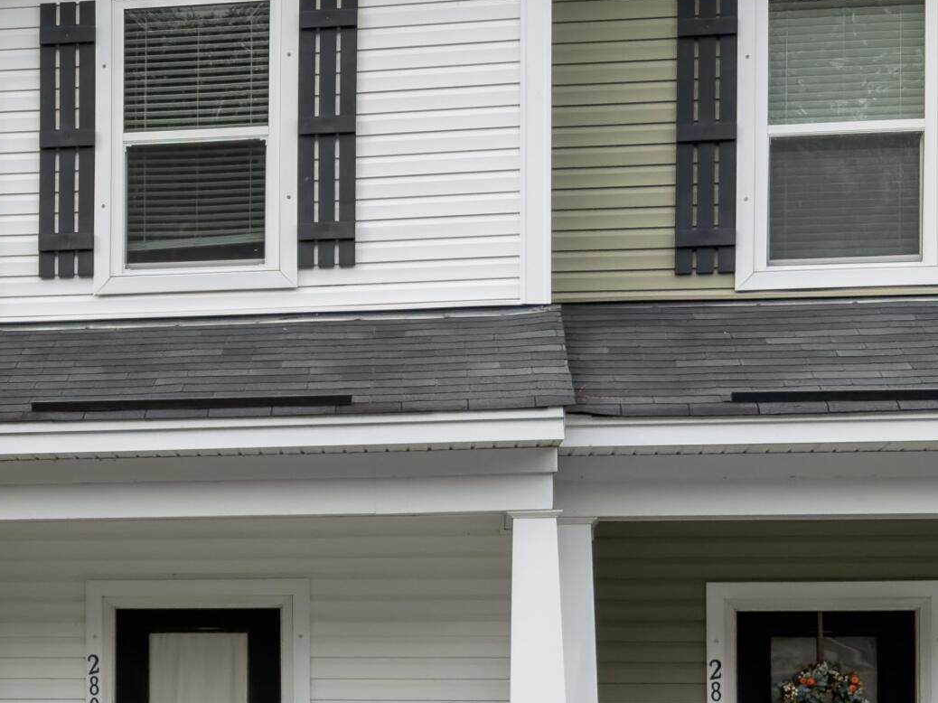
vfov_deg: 14.2
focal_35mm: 104
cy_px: 469
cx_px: -170
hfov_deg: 18.0
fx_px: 2817
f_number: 1.8
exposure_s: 1/1700
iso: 64
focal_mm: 6.76
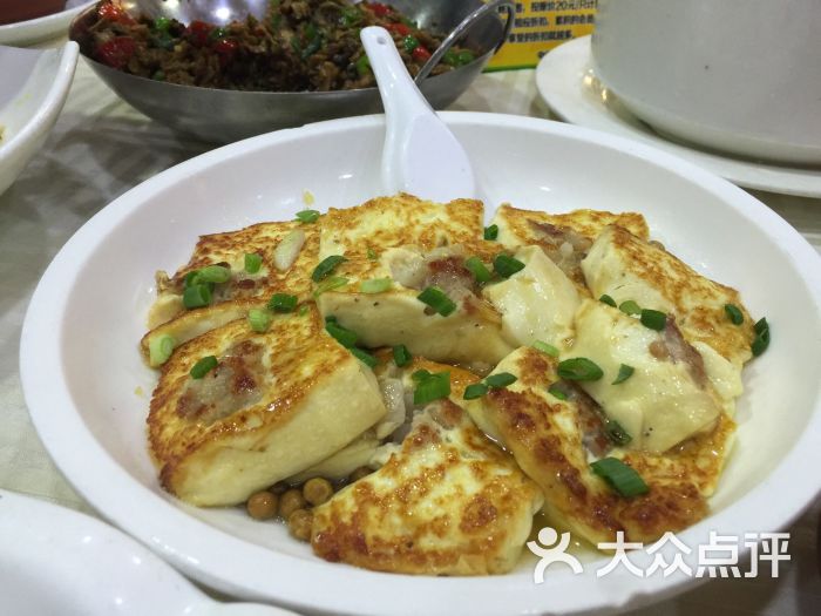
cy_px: 308
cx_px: 410
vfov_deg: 48.2
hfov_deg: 61.7
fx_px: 688
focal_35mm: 29
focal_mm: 4.15
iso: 64
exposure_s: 1/33
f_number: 2.2
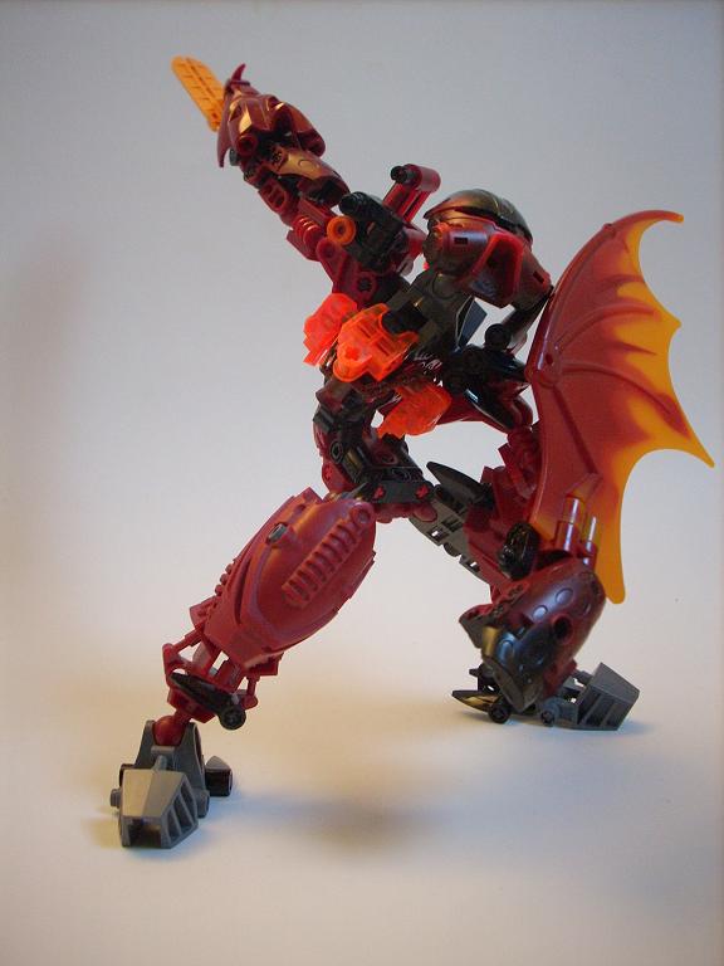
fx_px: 1032
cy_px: 483
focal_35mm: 37
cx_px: 362
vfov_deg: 50.1
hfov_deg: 38.7
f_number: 2.8
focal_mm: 6.2
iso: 200
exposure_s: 1/9.1
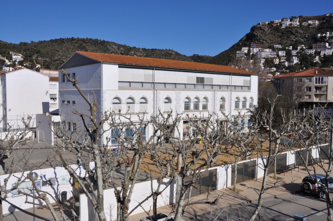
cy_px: 110
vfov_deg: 39.9
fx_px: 305
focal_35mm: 33
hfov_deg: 57.3
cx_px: 166
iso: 200
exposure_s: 1/500
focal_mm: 22
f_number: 11
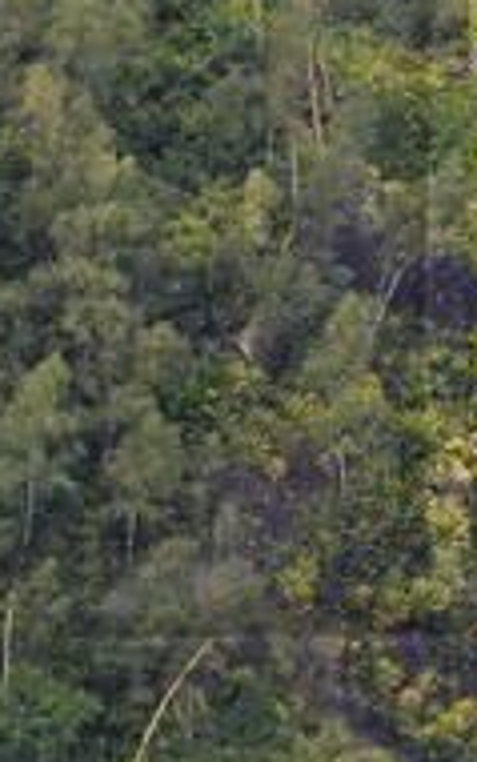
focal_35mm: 1711
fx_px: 35534
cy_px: -16
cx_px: 1207
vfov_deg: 1.2
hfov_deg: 0.8
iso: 800
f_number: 2.8
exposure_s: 1/1250
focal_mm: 200
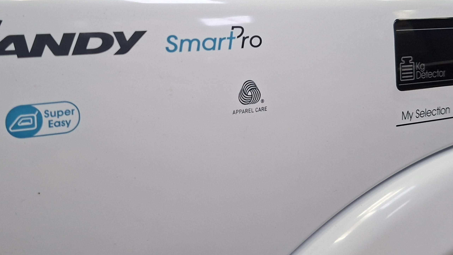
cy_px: 59
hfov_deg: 51.6
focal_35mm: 39
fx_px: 468
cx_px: 226
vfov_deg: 29.9
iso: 250
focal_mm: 5.54
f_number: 1.8
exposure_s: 1/100
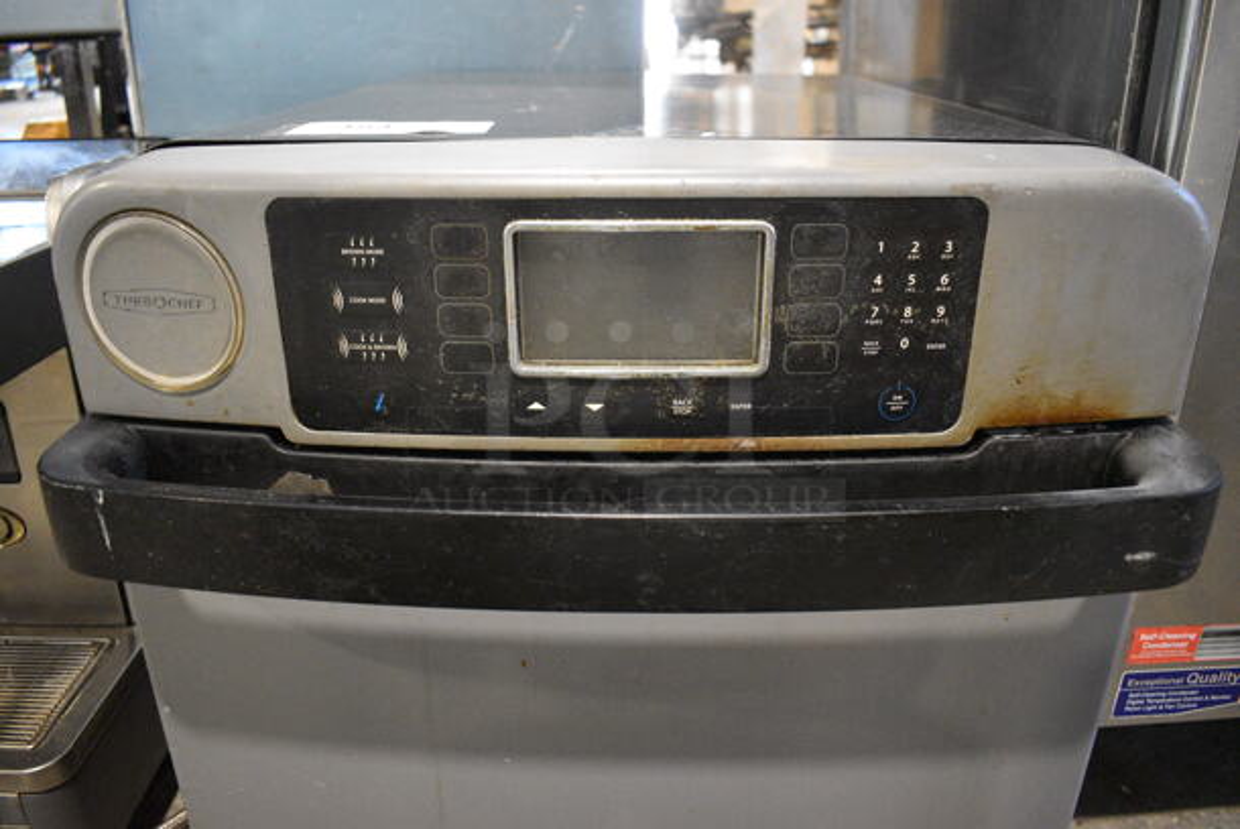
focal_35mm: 27
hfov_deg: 67.3
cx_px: 620
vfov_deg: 48.0
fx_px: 931
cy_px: 414
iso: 5000
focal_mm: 18
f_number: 3.5
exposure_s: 1/125
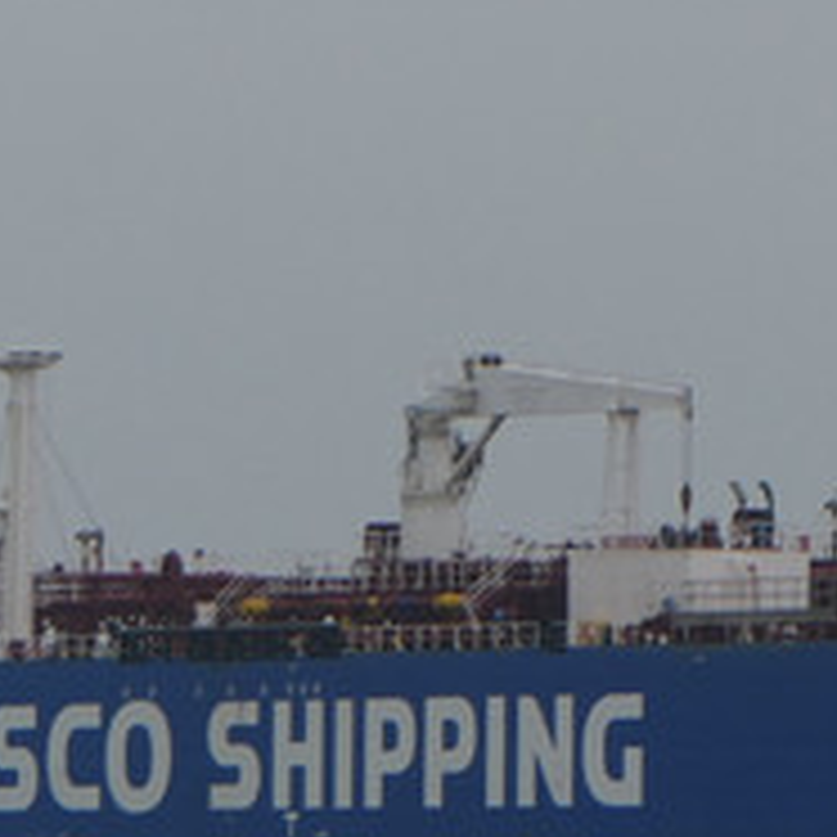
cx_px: 1107
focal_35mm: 610
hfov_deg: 2.9
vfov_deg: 2.9
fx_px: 16687
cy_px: 81
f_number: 4.2
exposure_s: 1/640
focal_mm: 40.7
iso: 125
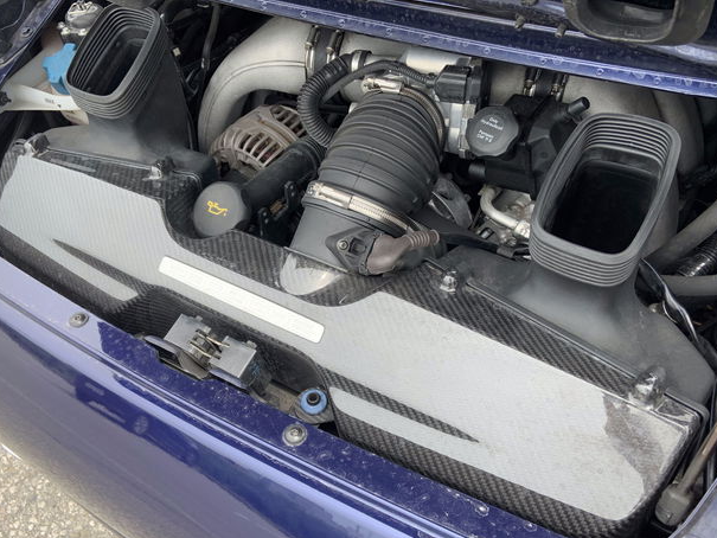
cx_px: 335
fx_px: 684
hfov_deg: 55.3
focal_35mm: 33
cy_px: 275
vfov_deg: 43.0
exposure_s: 1/255
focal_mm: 4.25
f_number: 1.8
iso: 25
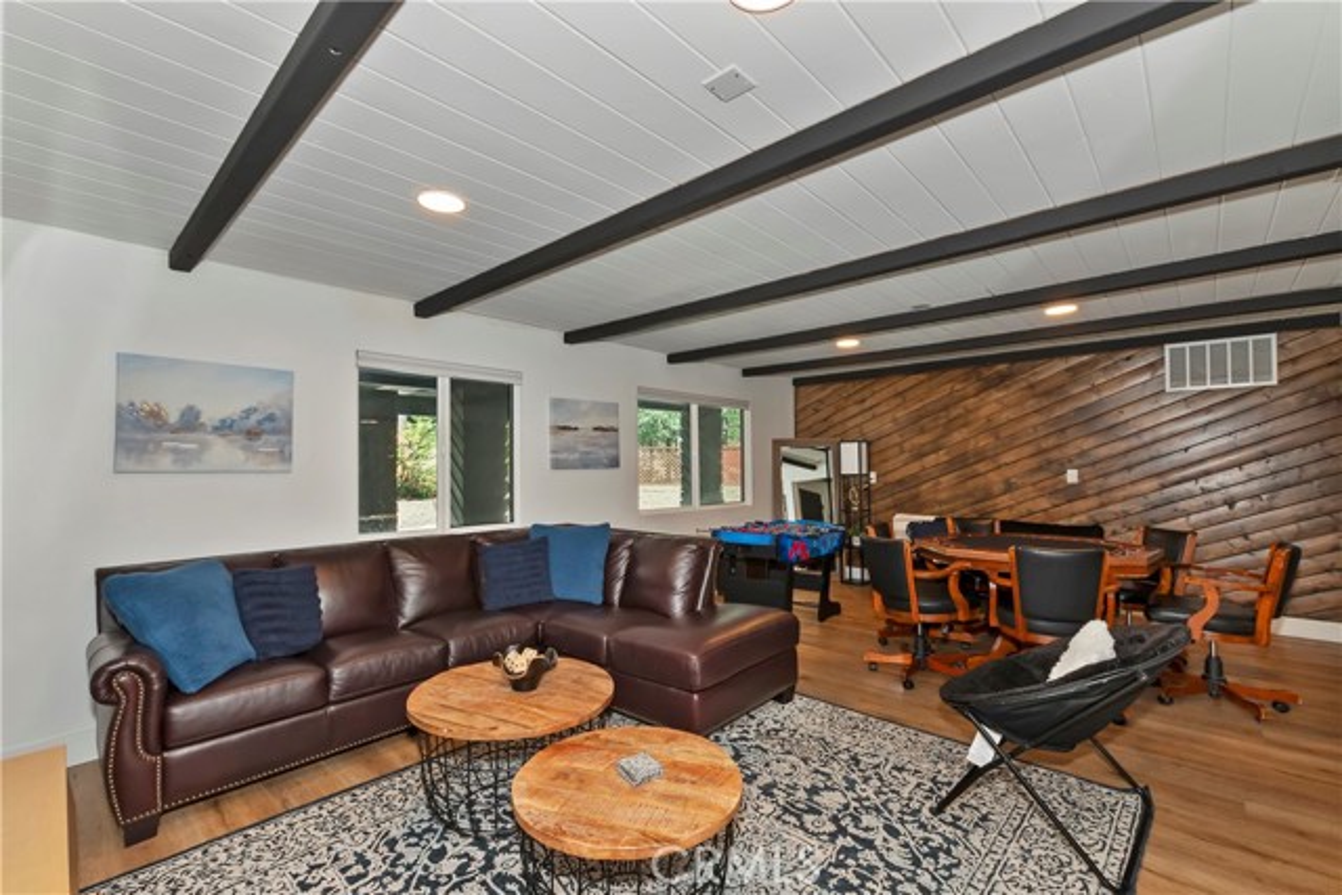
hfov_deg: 100.4
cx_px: 671
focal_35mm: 15
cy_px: 448
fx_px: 559
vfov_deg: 77.4
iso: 400
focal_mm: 10
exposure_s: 1/30
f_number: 8
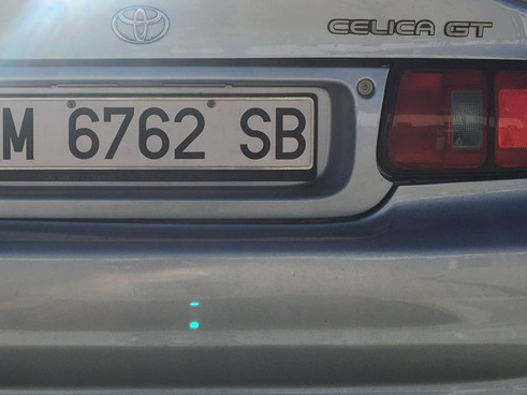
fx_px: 959
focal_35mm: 63
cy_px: 142
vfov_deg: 23.2
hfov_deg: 30.4
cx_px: 157
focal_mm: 4.15
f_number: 2.2
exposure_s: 1/2404
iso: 25
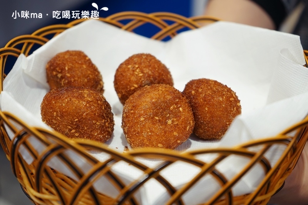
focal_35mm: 70
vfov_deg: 19.4
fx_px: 599
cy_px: 102
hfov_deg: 28.8
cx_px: 154
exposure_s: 1/80
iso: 640
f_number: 5.6
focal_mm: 70
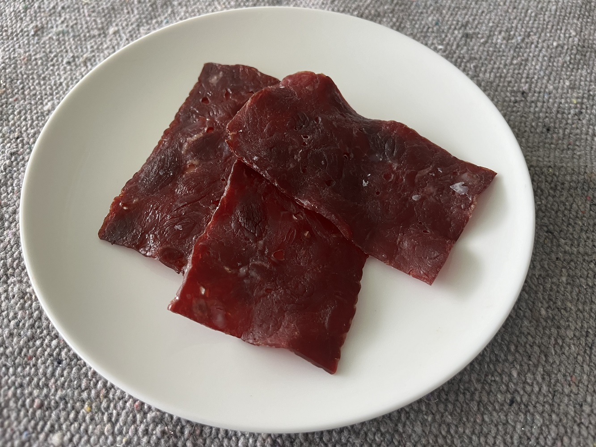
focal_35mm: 26
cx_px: 298
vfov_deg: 53.1
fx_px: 448
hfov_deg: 67.3
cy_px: 224
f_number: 1.6
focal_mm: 5.1
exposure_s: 1/93
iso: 125
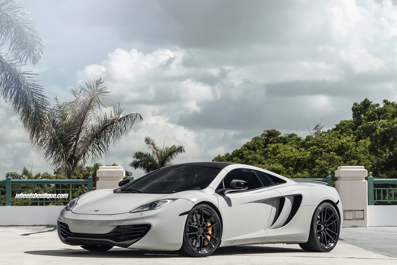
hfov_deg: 20.8
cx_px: 155
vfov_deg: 14.0
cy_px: 137
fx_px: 1081
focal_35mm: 98
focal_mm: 70
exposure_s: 1/200
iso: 200
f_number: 7.1
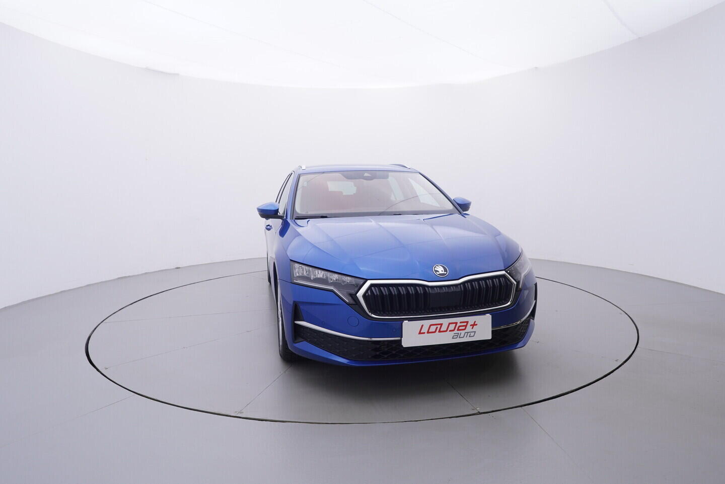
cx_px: 362
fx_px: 453
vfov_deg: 56.2
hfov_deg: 77.3
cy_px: 242
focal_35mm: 22
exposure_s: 1/80
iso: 200
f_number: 5
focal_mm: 15
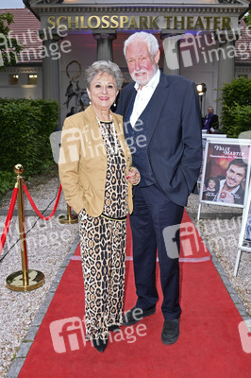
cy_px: 189
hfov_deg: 46.3
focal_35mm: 28
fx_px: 293
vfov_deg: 65.5
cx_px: 126
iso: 800
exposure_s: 1/250
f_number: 5.6
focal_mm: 28
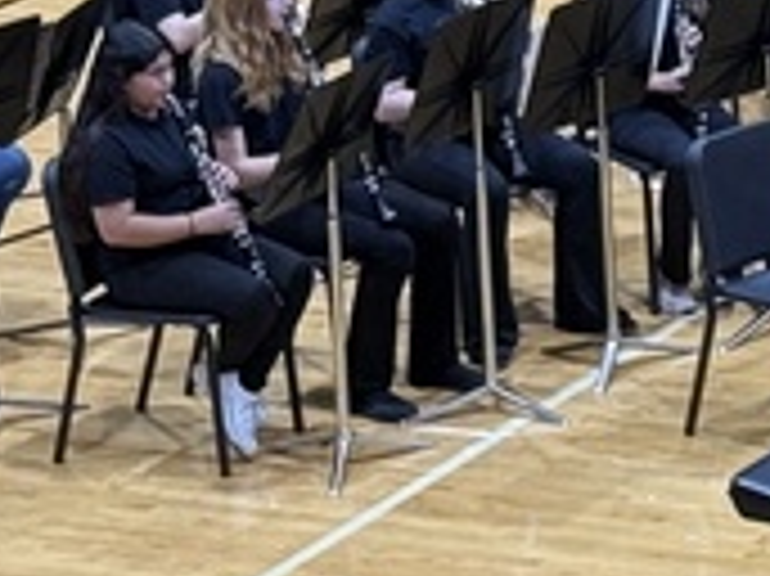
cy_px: 18
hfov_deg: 6.6
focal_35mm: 288
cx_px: 1693
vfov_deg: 5.1
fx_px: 6402
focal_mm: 6.76
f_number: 1.78
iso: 64
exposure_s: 1/60
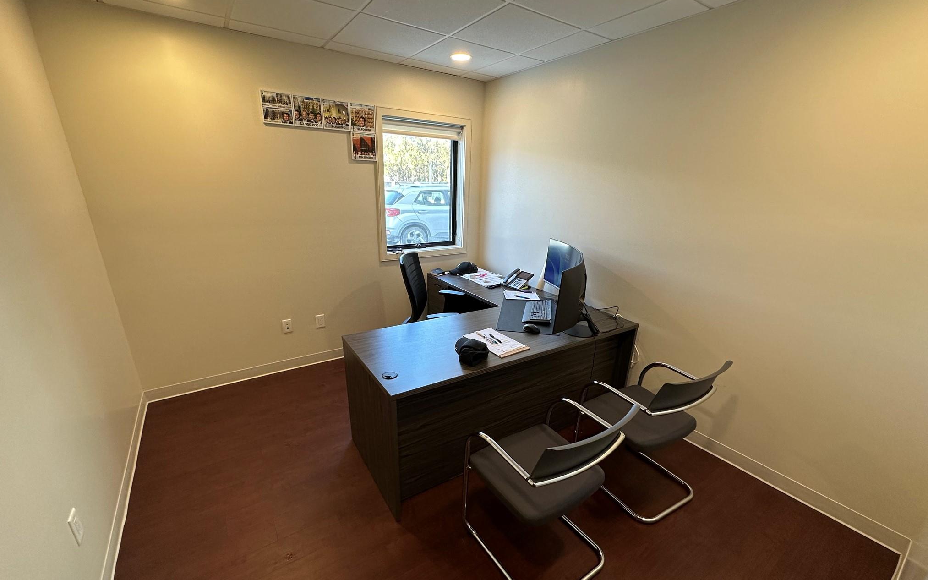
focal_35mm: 15
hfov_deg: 101.5
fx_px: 379
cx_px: 462
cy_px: 319
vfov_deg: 74.6
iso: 160
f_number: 2.2
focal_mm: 2.22
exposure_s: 1/120
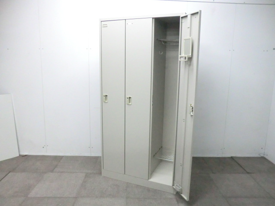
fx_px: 214
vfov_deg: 51.4
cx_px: 138
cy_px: 103
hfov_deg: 65.3
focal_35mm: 27
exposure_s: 1/60
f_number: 3.2
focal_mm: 4.9
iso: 640
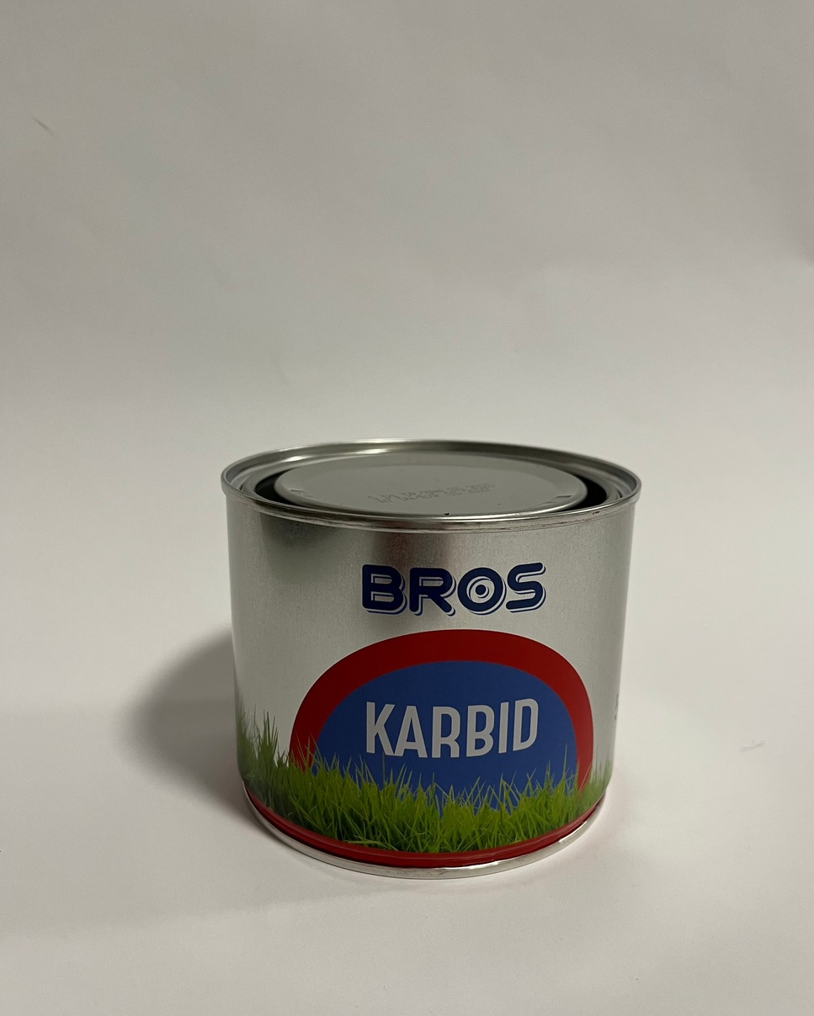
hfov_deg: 51.5
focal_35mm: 28
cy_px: 559
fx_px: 843
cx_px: 417
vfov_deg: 62.1
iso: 125
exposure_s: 1/50
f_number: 1.6
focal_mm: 5.1
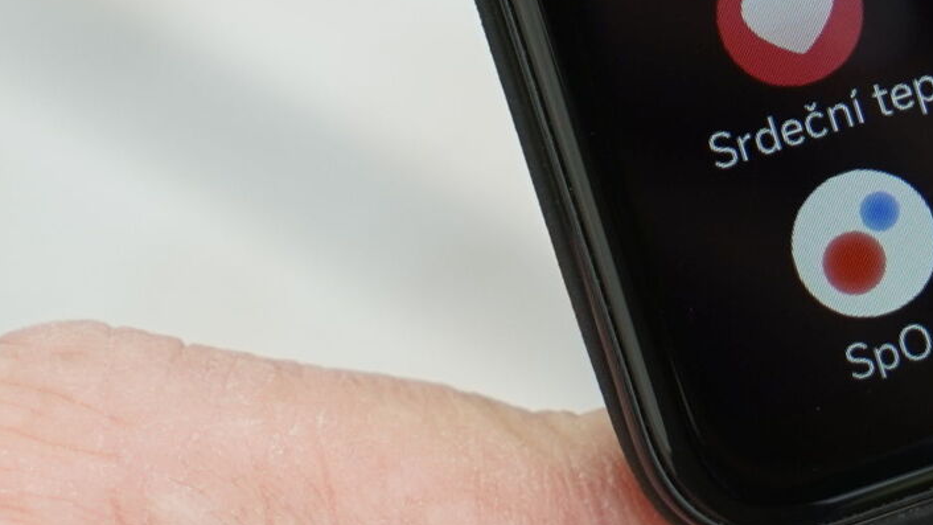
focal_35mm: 188
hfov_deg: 11.4
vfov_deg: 6.4
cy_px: 75
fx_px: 4651
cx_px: 866
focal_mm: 66
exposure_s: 1/160
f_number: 6.3
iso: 400
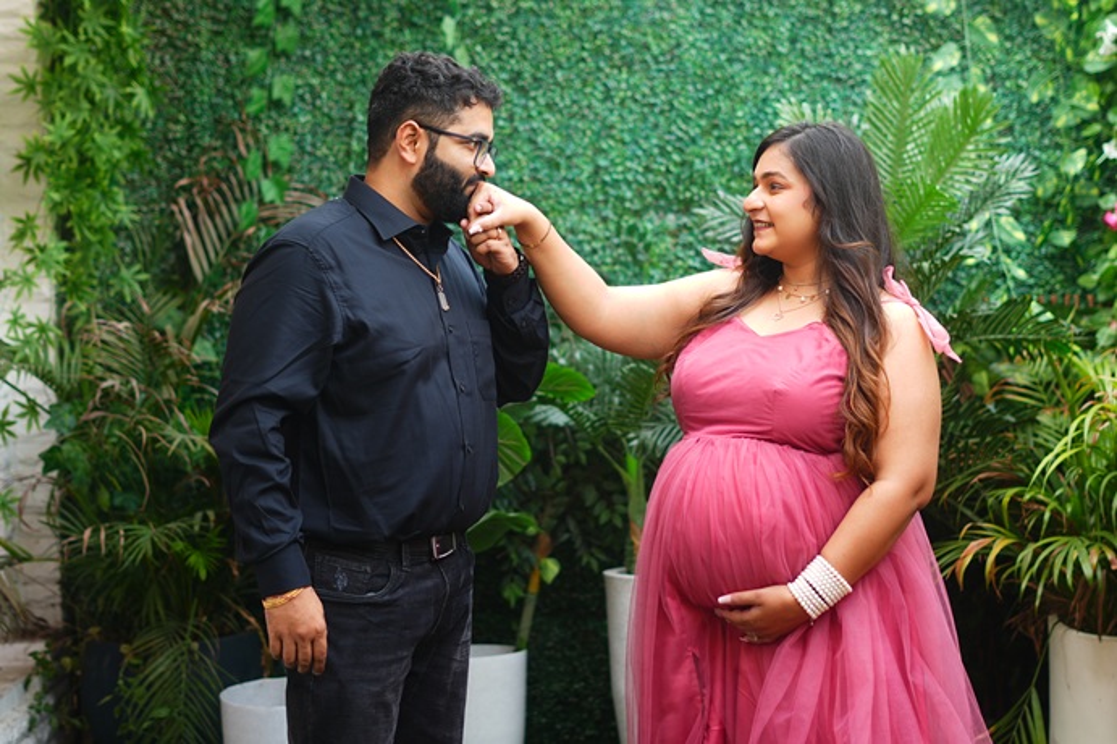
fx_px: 2326
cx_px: 558
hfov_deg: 27.0
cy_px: 372
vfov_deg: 18.2
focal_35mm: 75
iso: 80
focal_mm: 50
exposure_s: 1/200
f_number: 1.8
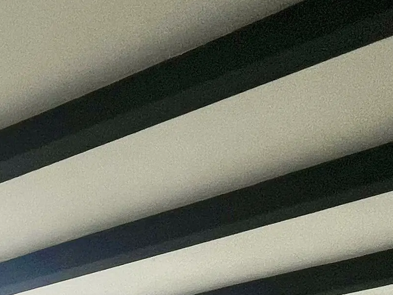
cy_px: 615
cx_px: -287
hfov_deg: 21.4
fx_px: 738
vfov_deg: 16.4
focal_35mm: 65
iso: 32
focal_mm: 1.57
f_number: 1.8
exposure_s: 1/1531
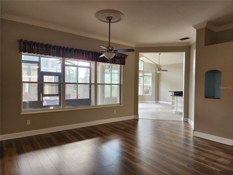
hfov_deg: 73.9
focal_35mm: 23
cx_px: 116
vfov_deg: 58.9
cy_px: 88
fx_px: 155
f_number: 1.8
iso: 200
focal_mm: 6.4
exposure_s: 1/120
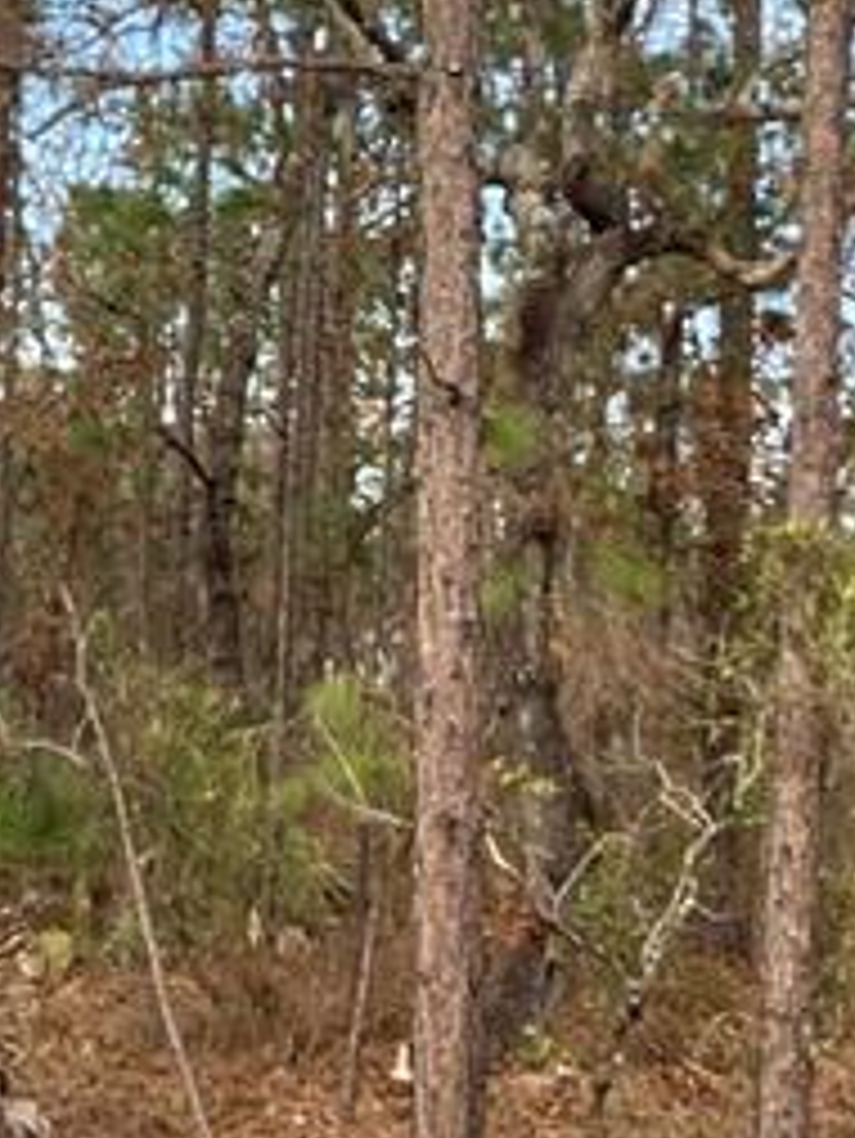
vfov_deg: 20.7
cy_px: 324
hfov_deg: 15.7
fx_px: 3093
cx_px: 284
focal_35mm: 94
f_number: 2.4
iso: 25
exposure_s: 1/209
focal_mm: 3.3
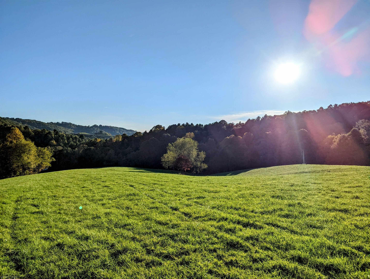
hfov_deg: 71.5
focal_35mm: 24
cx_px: 185
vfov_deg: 56.9
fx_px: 257
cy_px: 140
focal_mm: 6.81
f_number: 1.85
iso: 43
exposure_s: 1/8065
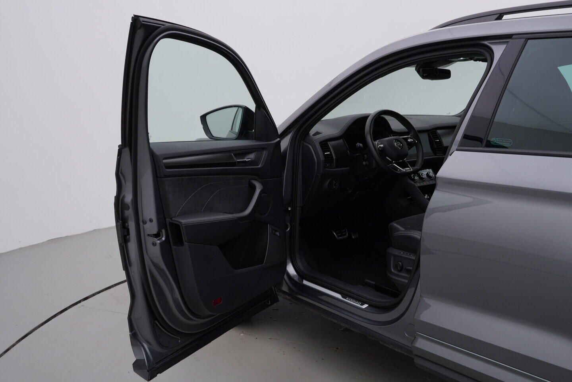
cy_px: 191
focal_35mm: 36
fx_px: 572
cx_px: 286
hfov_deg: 53.1
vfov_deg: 36.9
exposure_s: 1/100
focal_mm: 24
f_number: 4.5
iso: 125
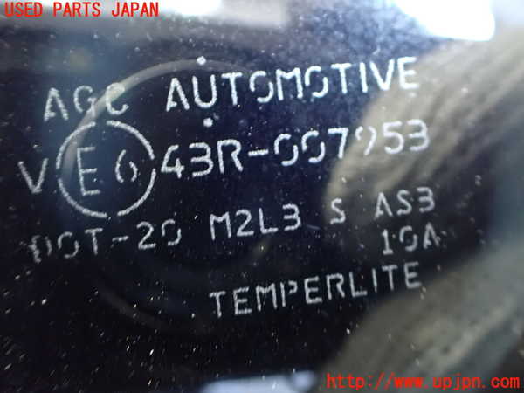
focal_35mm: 30
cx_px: 262
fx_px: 454
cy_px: 196
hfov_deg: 60.0
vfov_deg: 46.8
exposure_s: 1/20
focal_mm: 5.4
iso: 1600
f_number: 2.3
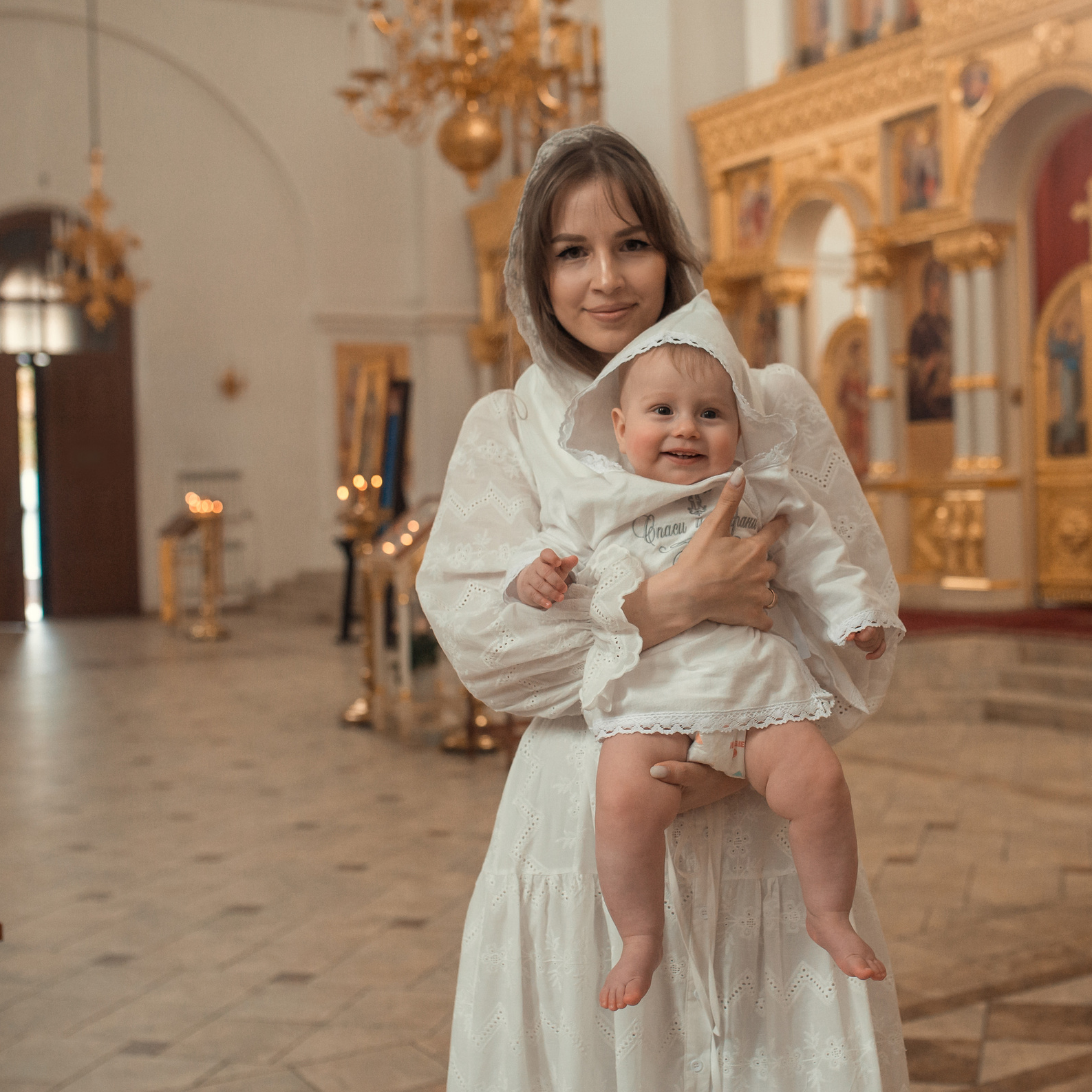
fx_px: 1713
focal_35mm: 48
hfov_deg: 35.2
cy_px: 515
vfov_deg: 35.3
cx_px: 687
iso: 800
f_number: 3.2
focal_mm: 35
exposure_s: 1/640
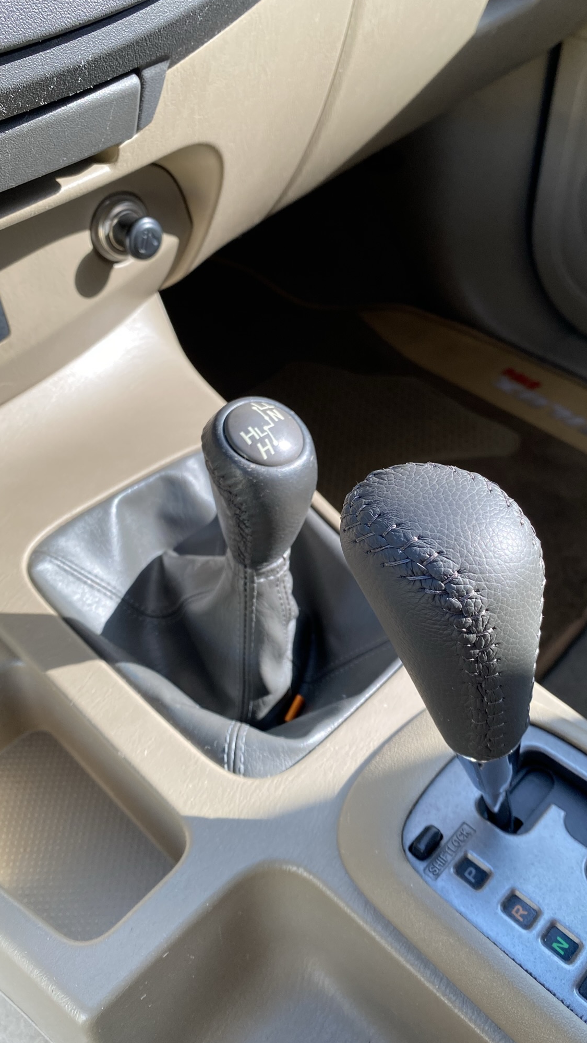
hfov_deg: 40.1
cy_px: 523
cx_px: 339
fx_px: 802
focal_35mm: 29
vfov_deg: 66.1
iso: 100
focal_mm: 4.25
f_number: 1.8
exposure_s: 1/121
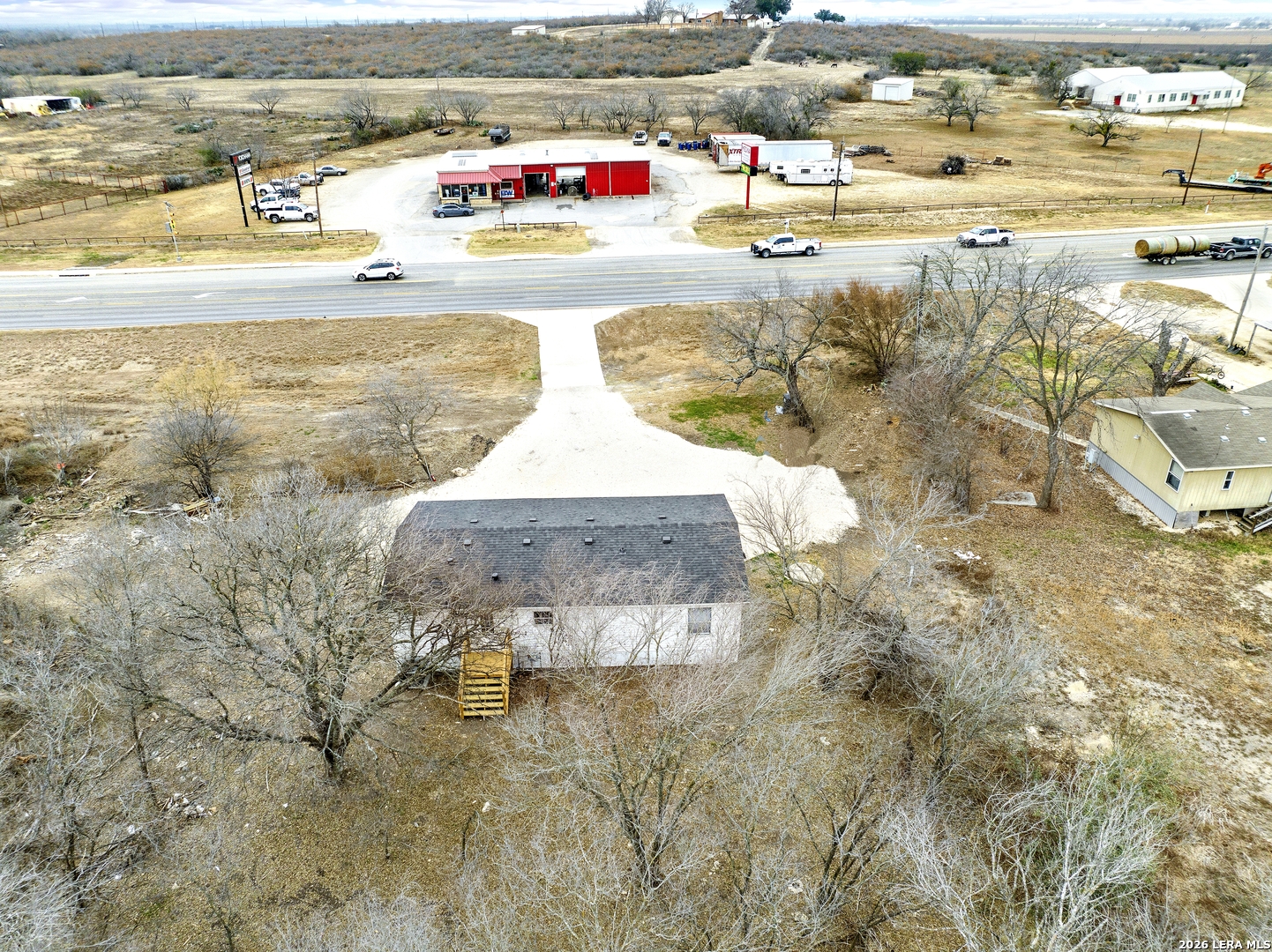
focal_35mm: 24
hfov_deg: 71.6
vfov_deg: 56.8
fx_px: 881
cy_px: 476
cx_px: 636
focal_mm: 12.29
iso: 200
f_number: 2.8
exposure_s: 1/1000
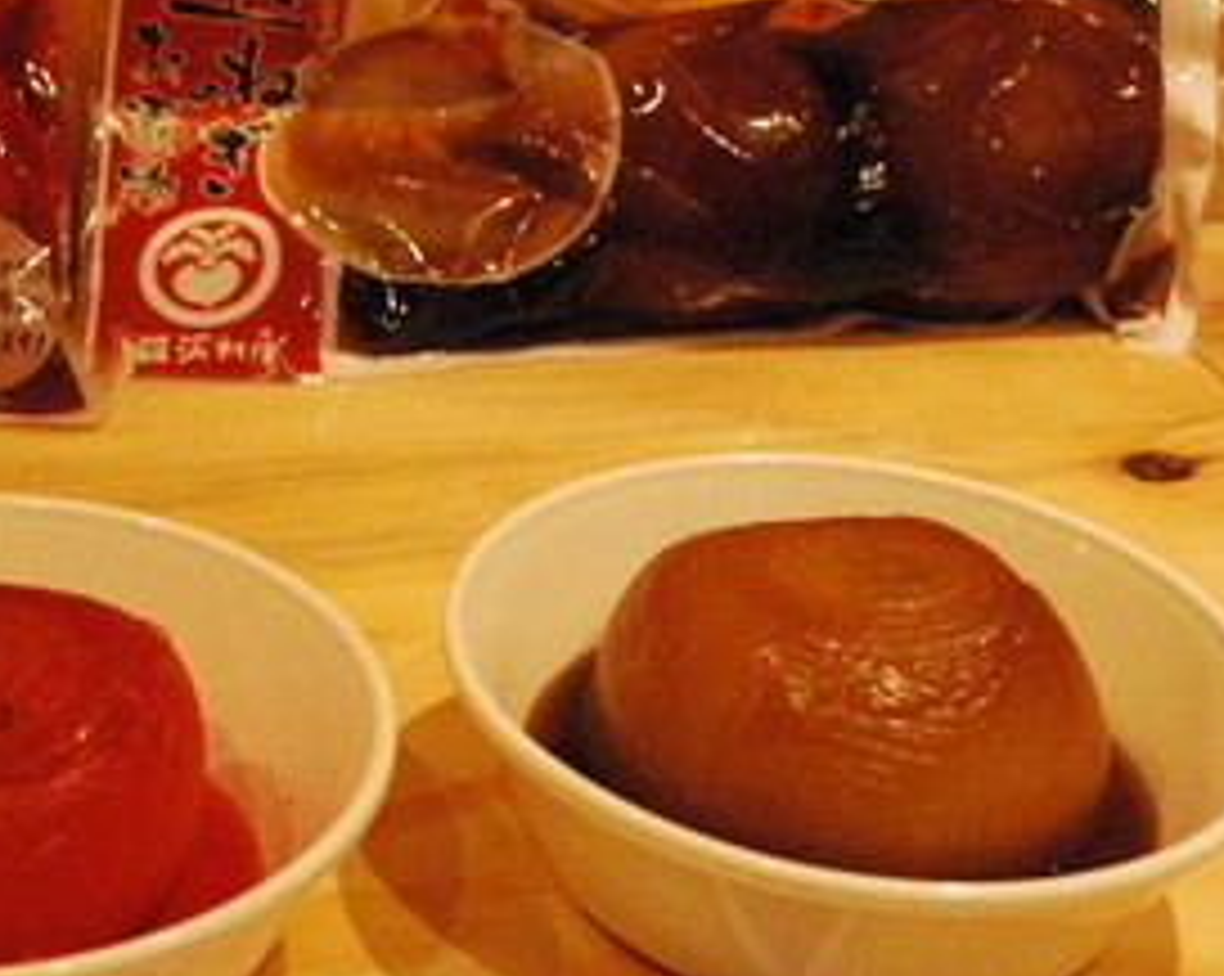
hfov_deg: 25.8
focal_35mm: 73
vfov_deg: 20.9
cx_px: 338
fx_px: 2642
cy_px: 544
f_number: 5.6
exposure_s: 1/125
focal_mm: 22
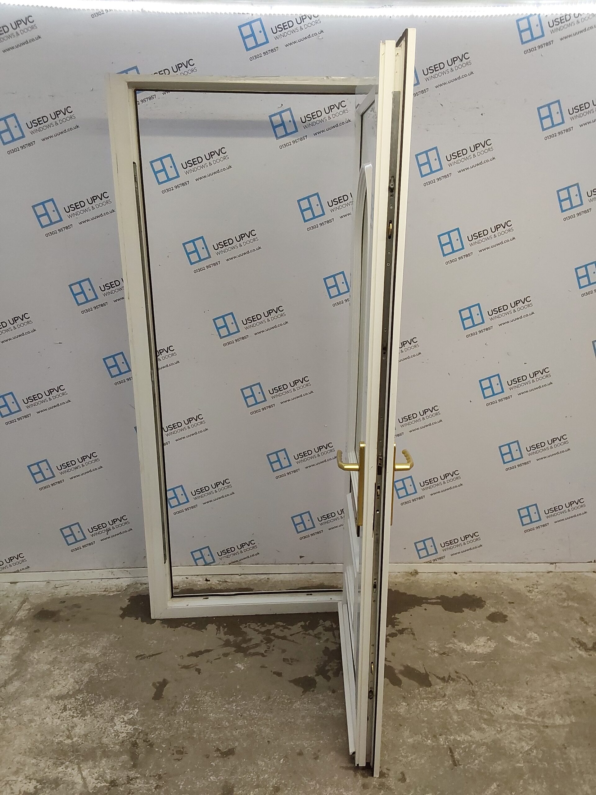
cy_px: 398
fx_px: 643
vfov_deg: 63.4
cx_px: 298
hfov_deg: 49.7
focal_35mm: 28
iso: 100
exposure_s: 1/100
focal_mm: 2.91
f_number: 1.9
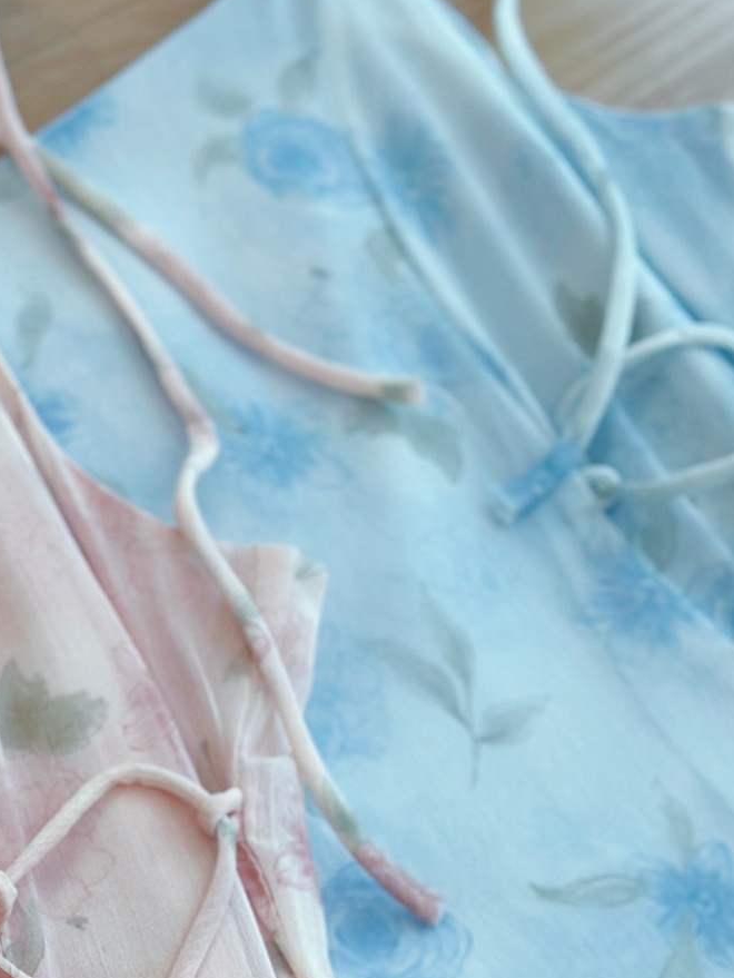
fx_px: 3701
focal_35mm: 131
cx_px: 194
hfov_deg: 11.3
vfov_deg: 14.4
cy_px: 1288
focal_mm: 6.86
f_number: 1.78
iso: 80
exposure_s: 1/100
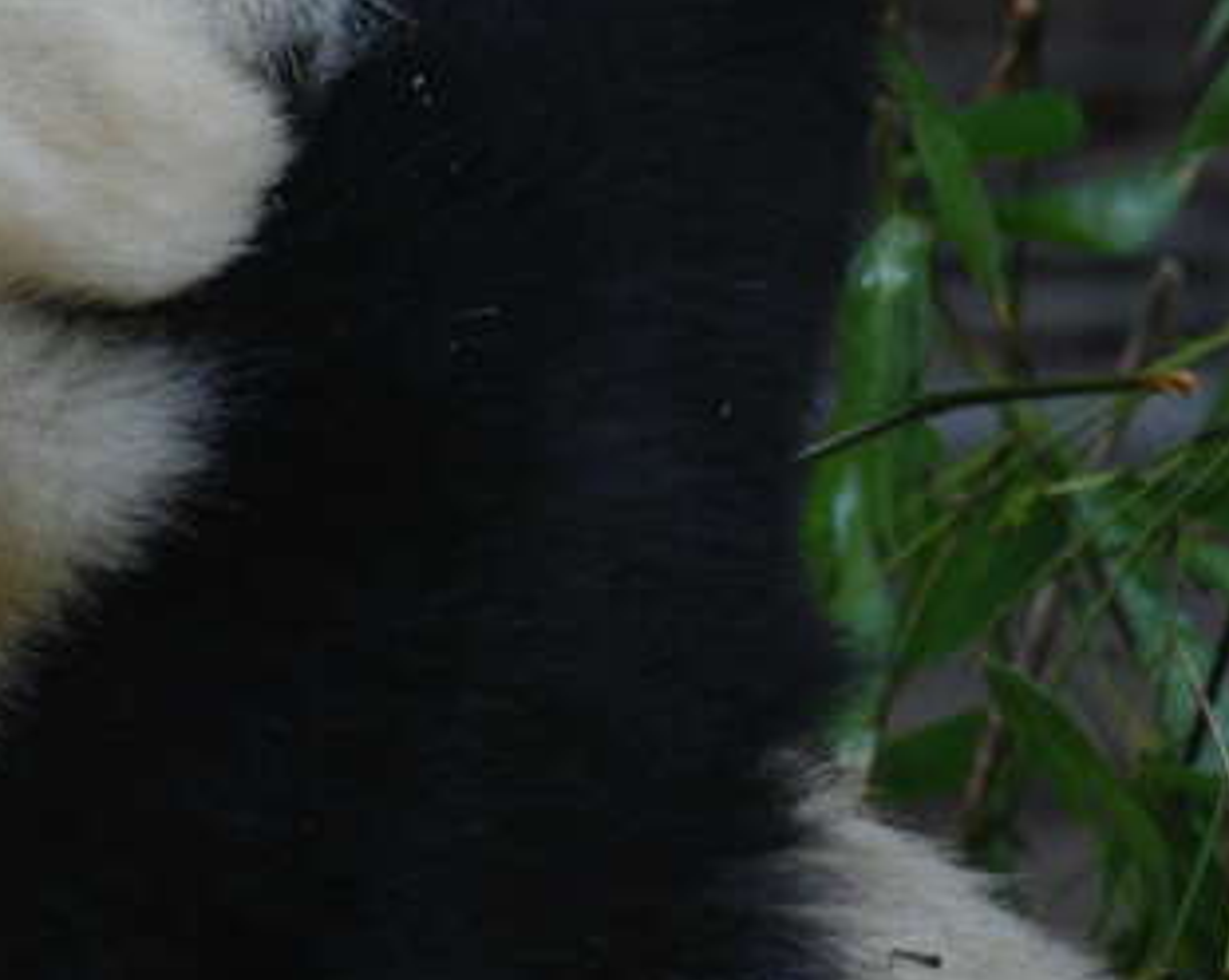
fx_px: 25321
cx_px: 609
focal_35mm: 697
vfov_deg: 2.2
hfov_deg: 2.8
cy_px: 277
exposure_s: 1/160
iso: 400
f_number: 6.3
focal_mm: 200
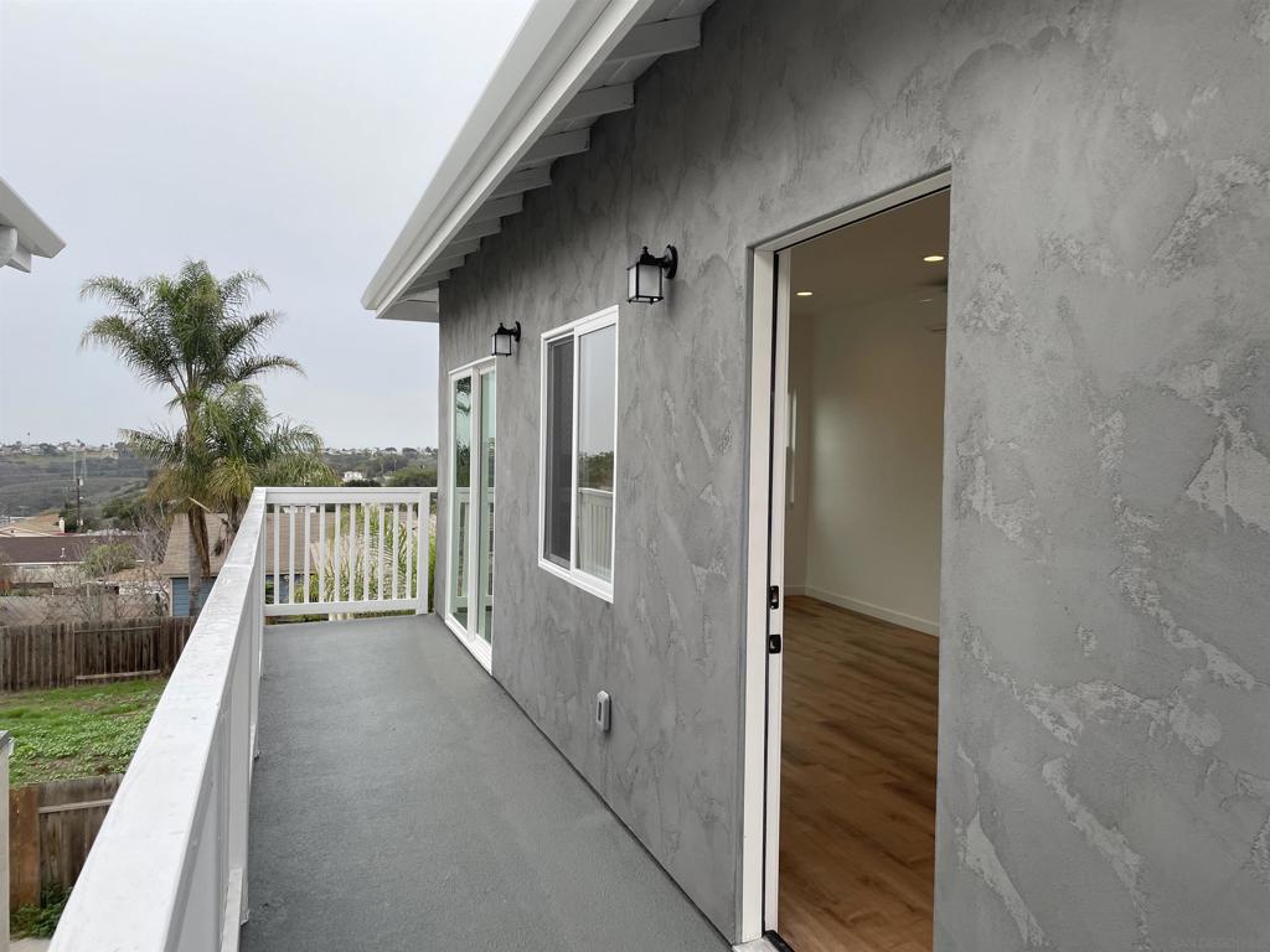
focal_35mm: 26
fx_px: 954
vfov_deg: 53.1
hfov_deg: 67.3
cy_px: 476
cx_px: 635
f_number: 1.6
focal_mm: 4.2
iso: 32
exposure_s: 1/600
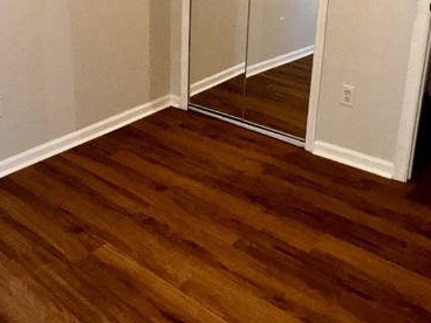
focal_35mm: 39
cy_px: 54
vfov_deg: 35.4
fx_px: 486
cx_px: 108
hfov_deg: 46.2
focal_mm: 2.22
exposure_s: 1/60
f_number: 2.2
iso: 160
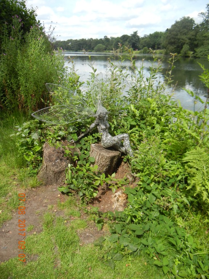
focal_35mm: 30
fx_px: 242
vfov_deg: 60.0
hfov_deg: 46.8
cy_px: 140
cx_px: 104
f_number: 3.5
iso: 160
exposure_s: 1/710
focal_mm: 5.4
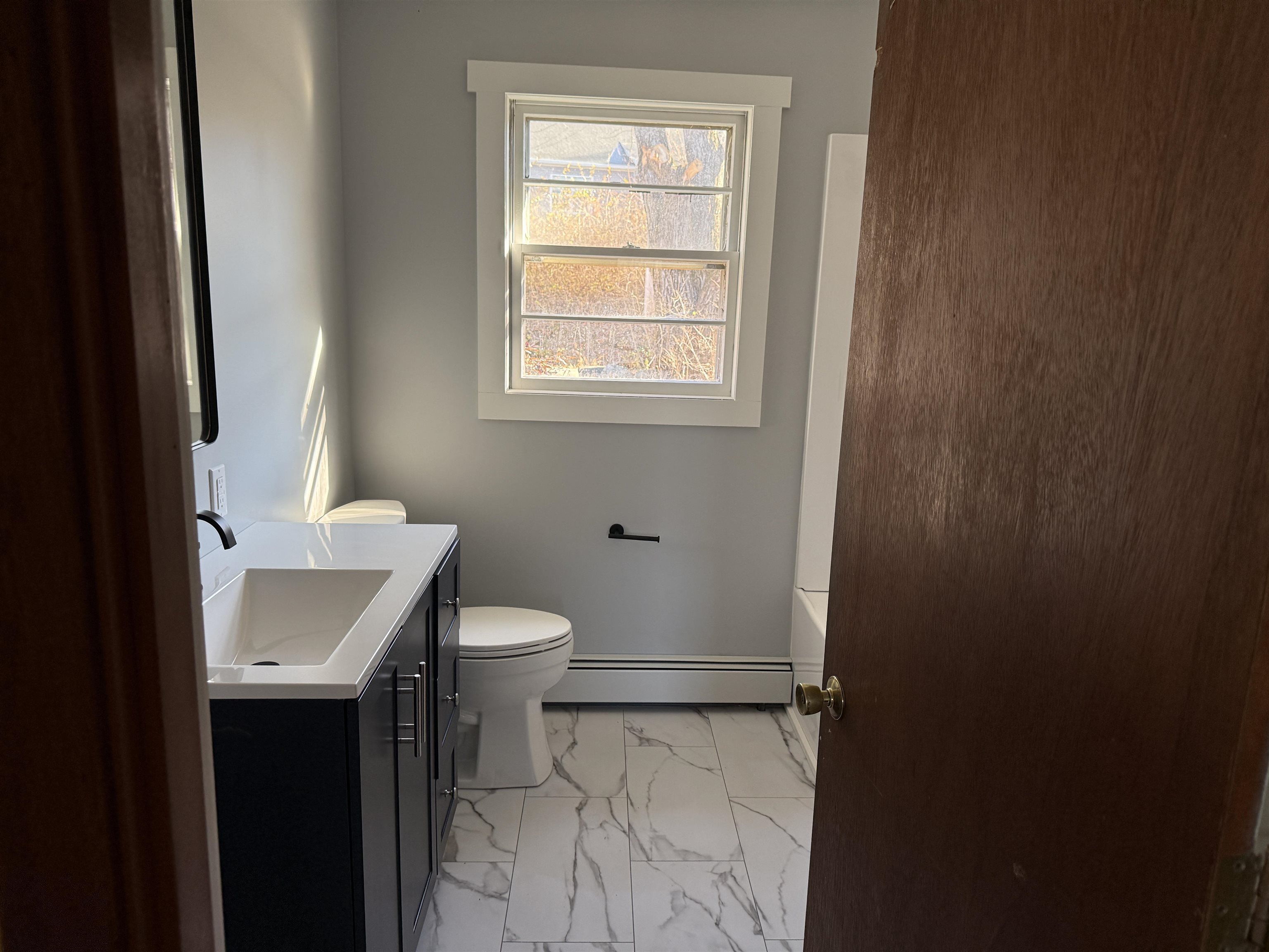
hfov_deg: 71.6
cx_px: 634
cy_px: 476
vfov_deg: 56.8
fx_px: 880
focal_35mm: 24
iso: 250
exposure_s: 1/120
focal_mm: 6.76
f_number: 1.78
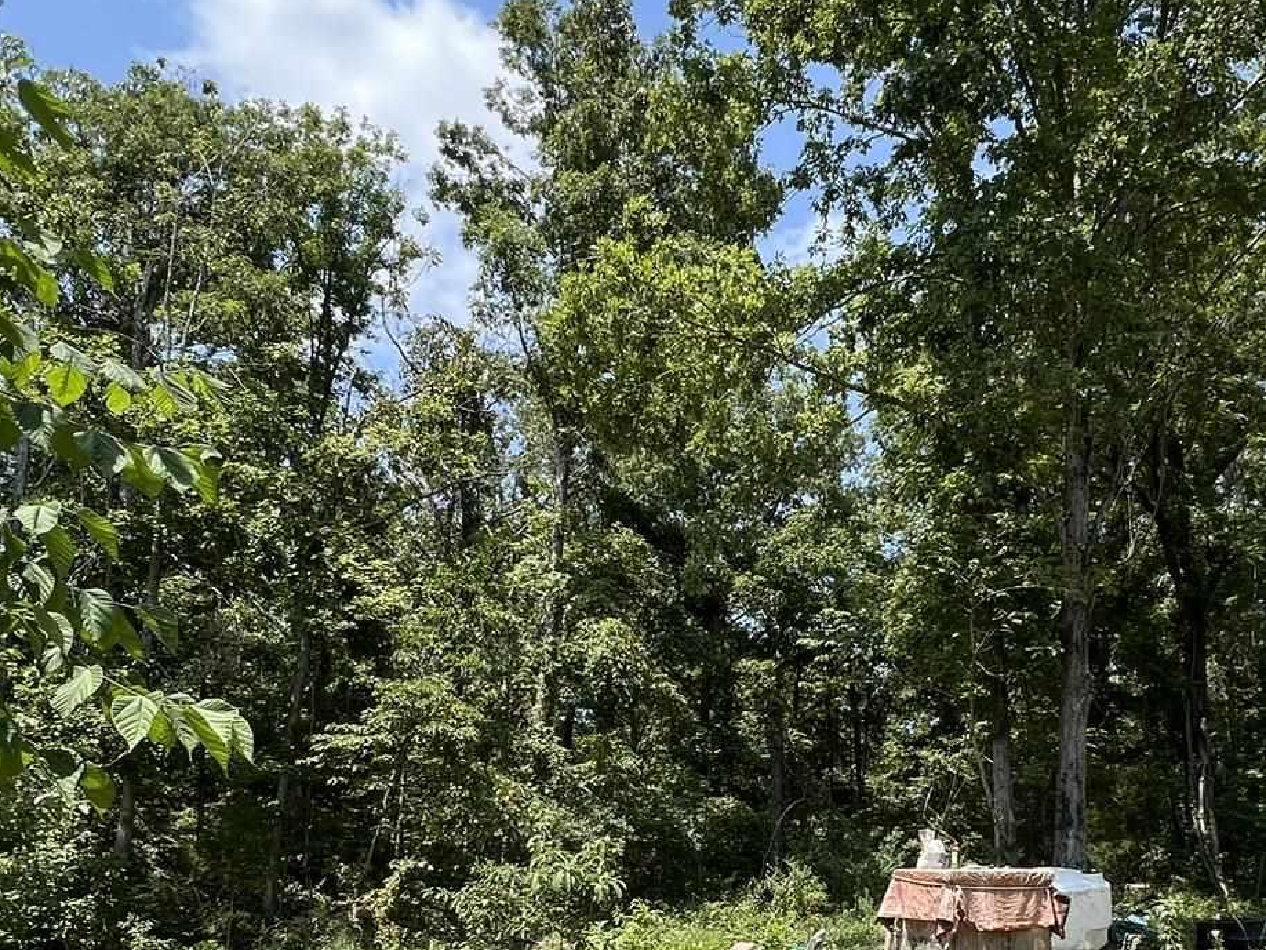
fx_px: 1061
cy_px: 742
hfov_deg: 60.8
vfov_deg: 46.1
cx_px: 796
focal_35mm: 29
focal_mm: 1.57
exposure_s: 1/511
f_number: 1.8
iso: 32
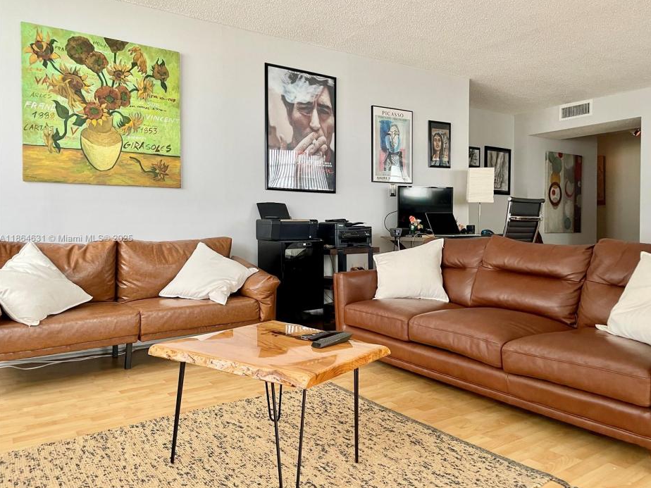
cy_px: 239
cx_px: 335
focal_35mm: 27
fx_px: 508
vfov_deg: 51.4
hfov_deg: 65.3
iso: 125
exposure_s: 1/94
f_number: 1.6
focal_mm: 4.2
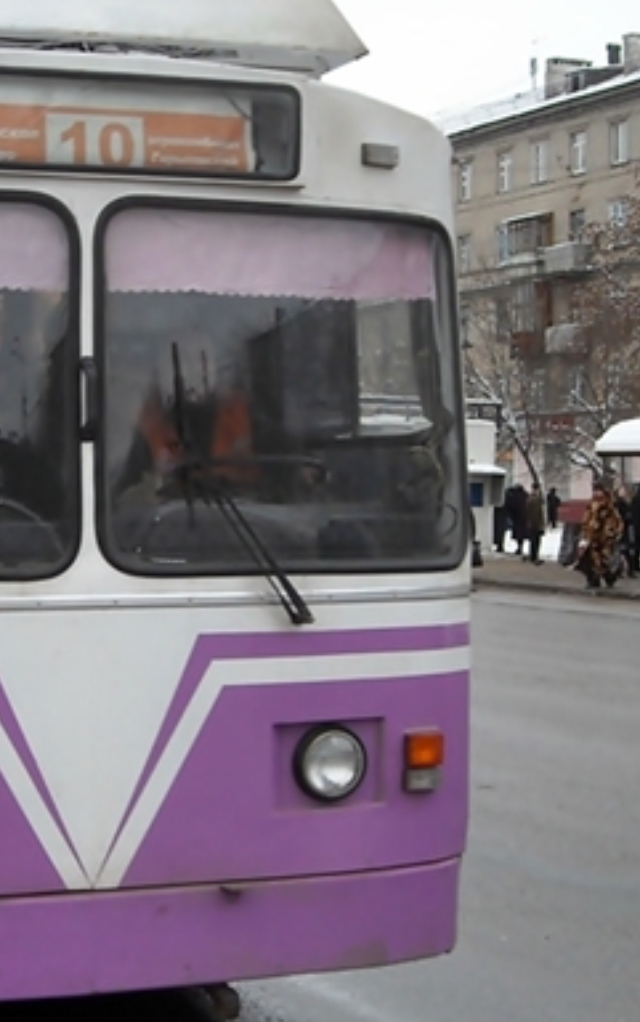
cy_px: 454
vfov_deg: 26.8
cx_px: 56
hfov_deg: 16.7
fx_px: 2146
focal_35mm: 77
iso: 104
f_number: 2.8
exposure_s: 1/250
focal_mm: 5.7
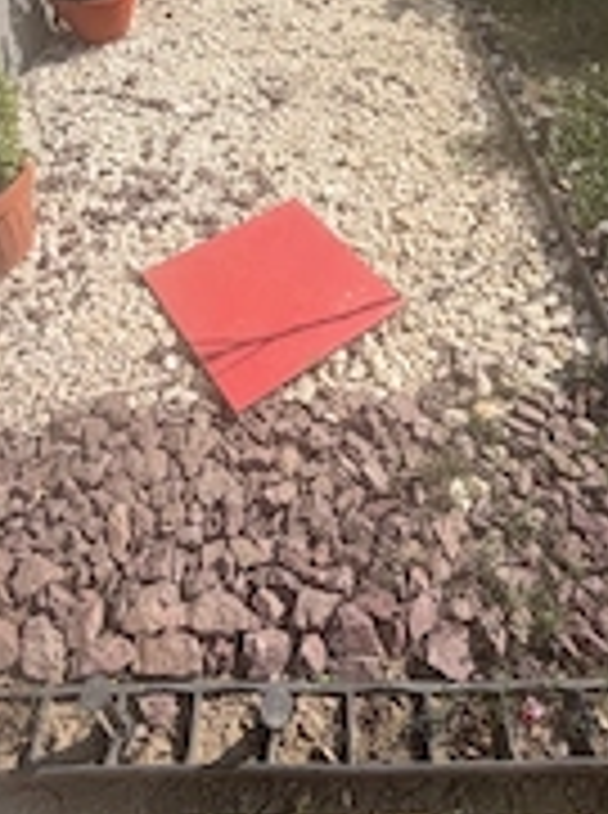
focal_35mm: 31
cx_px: 315
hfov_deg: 45.3
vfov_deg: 51.6
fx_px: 729
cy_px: 81
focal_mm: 2.22
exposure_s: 1/914
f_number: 2.2
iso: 20
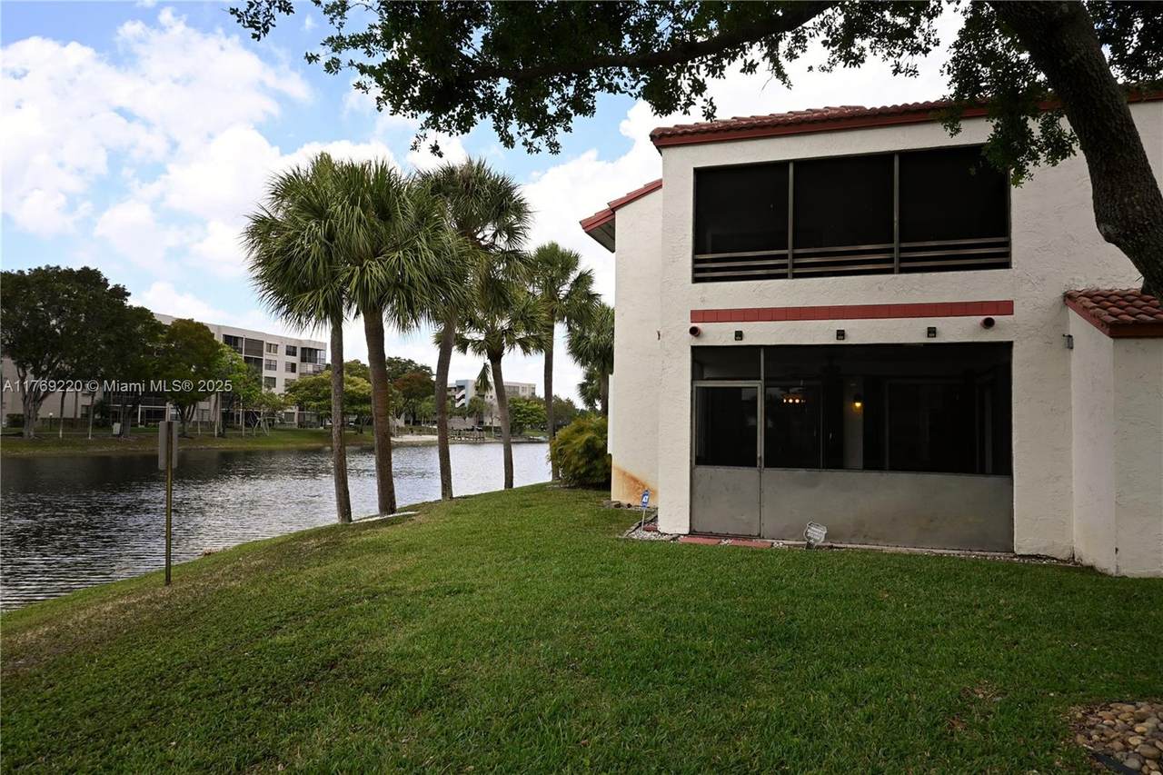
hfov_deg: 73.8
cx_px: 582
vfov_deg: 53.1
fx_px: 775
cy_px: 388
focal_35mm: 24
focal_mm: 16
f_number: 8
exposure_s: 1/500
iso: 360
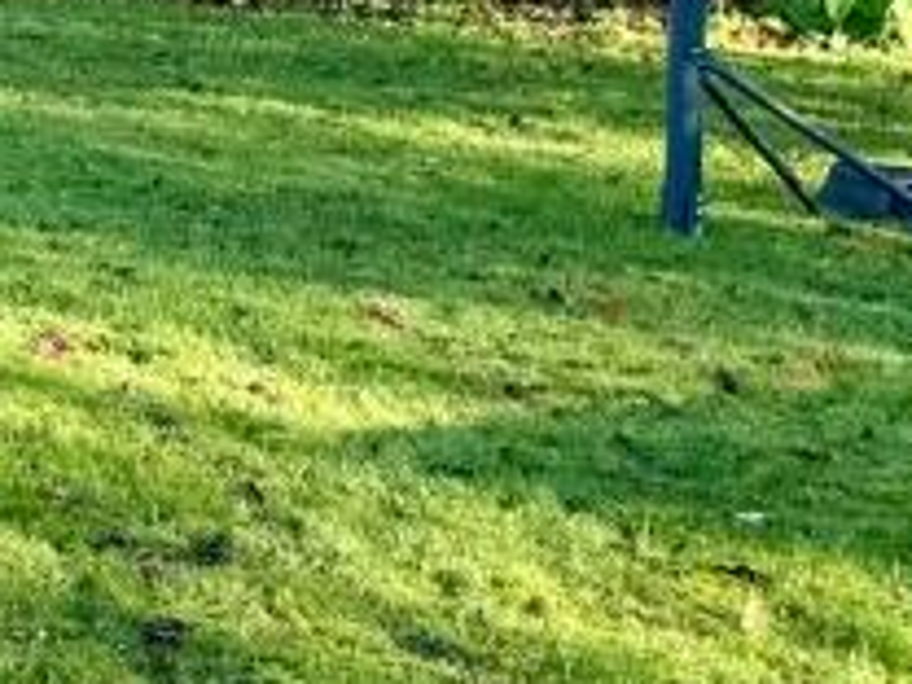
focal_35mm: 118
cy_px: -381
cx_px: -1267
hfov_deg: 12.9
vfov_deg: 11.9
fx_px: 3109
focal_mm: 6.76
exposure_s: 1/1553
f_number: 1.78
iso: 80
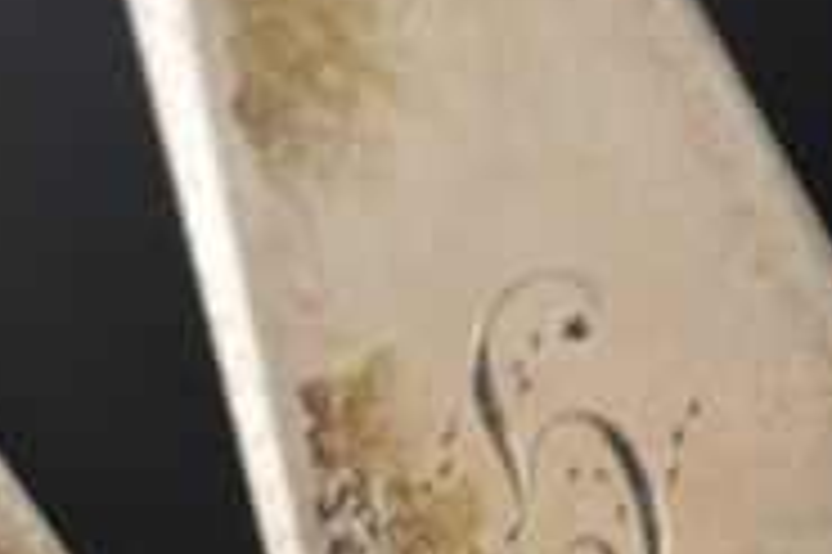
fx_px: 8082
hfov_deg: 5.9
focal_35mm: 350
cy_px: 559
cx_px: 405
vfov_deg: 3.9
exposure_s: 1/60
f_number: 5.3
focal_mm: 48
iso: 400
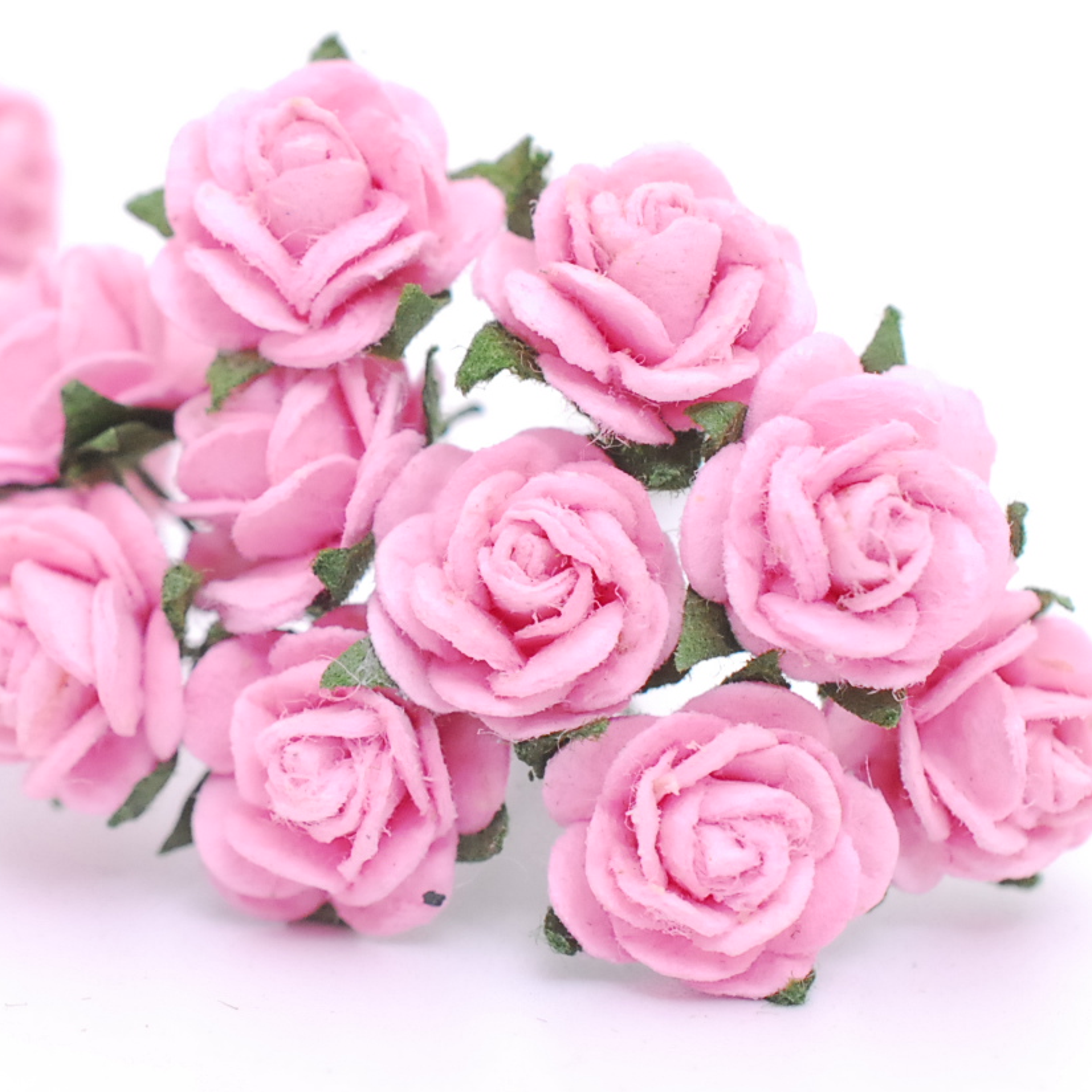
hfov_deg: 14.4
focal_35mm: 120
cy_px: 514
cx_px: 144
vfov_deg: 14.5
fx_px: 4283
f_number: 8
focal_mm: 40
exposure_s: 1/250
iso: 800
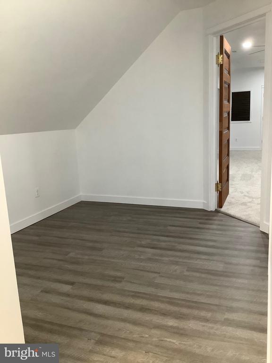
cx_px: 136
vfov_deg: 58.4
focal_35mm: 31
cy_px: 182
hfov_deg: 45.4
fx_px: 325
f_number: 2.4
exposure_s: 1/60
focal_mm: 3.3
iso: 320
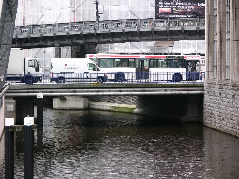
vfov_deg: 9.9
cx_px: 120
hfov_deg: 13.2
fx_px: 1035
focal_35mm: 150
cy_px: 90
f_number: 3.9
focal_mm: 37.7
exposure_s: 1/96
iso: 50
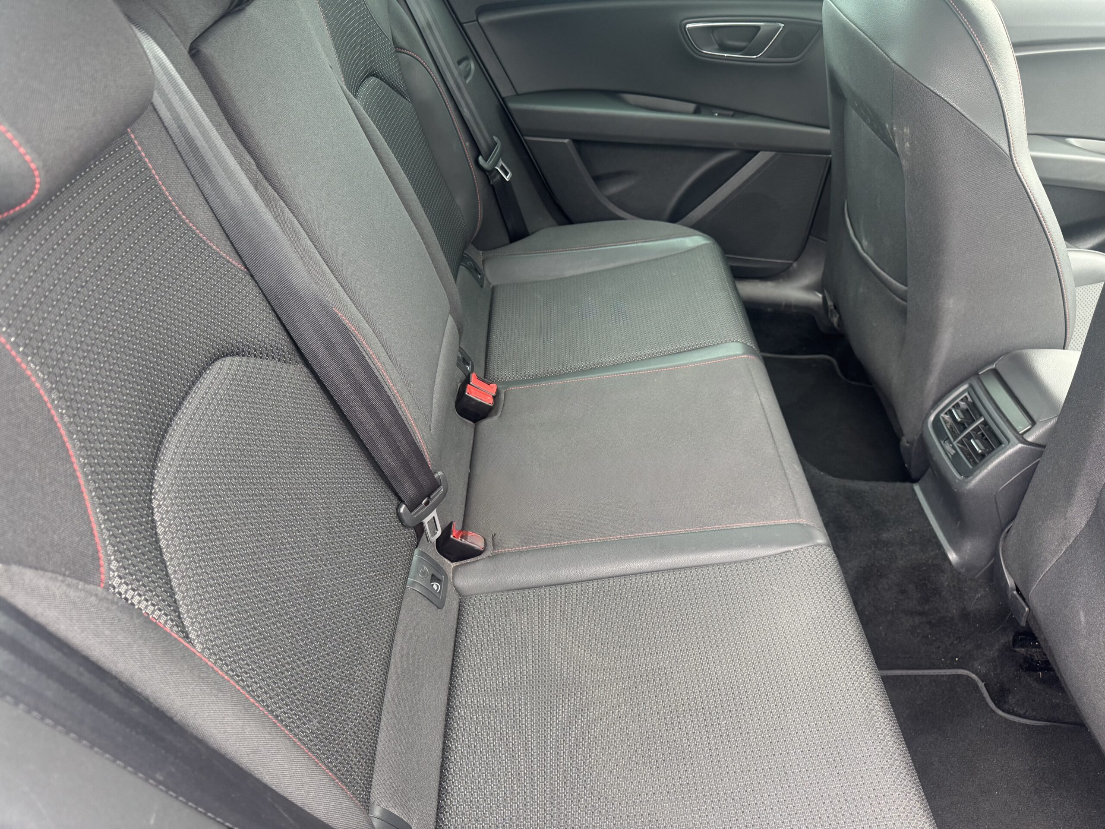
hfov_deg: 71.6
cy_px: 414
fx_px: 766
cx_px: 552
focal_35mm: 24
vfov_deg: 56.8
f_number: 1.78
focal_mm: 6.76
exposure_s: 1/79
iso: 200
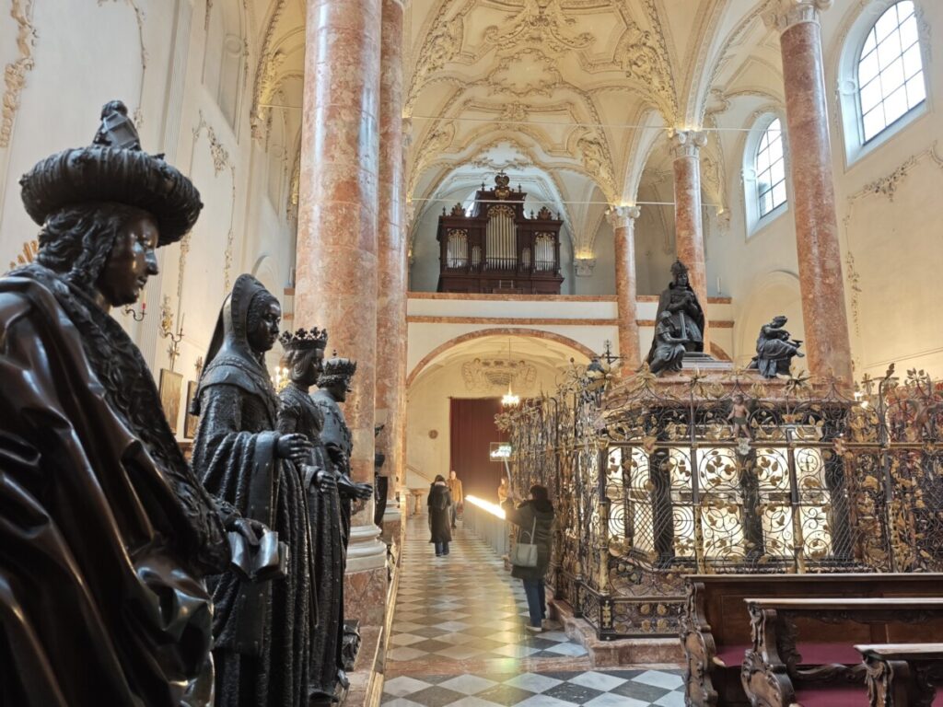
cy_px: 354
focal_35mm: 23
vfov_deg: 58.9
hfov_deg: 73.9
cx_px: 472
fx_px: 627
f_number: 1.63
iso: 320
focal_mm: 8.72
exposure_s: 1/33.3
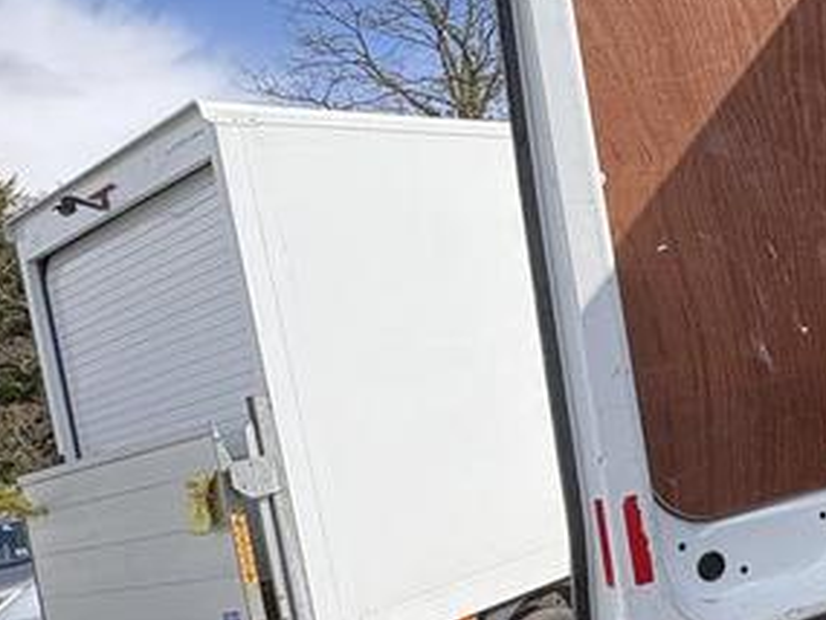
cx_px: 867
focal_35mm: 44
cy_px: 304
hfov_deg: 37.3
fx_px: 1050
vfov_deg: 32.9
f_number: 2.2
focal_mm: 2.22
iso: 40
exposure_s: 1/858
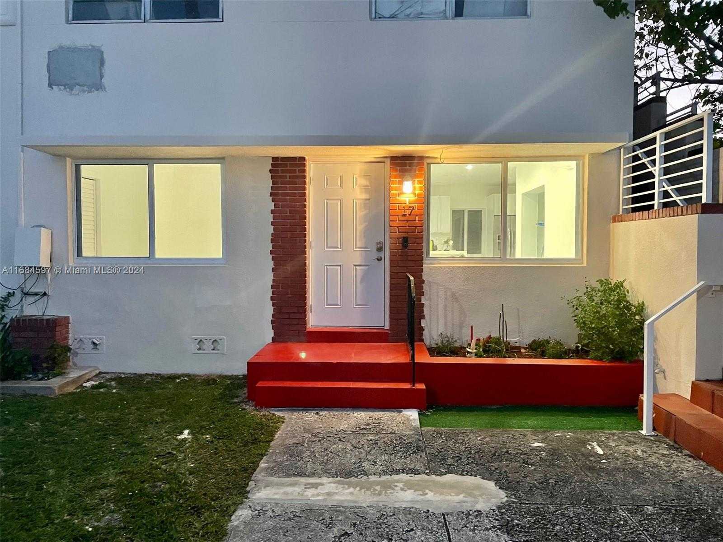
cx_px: 362
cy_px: 271
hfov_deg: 67.3
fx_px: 543
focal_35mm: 26
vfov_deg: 53.1
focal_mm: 4.2
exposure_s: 1/30
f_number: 1.6
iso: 500
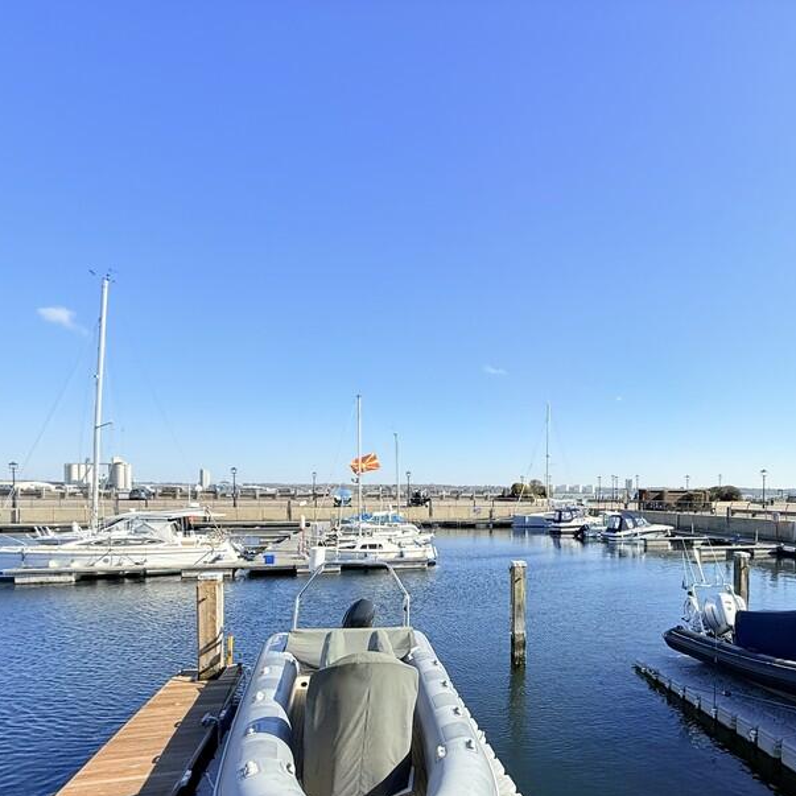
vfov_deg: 70.8
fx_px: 546
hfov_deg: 68.1
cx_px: 583
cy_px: 506
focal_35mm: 21
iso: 50
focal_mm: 2.22
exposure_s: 1/2506
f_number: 2.2
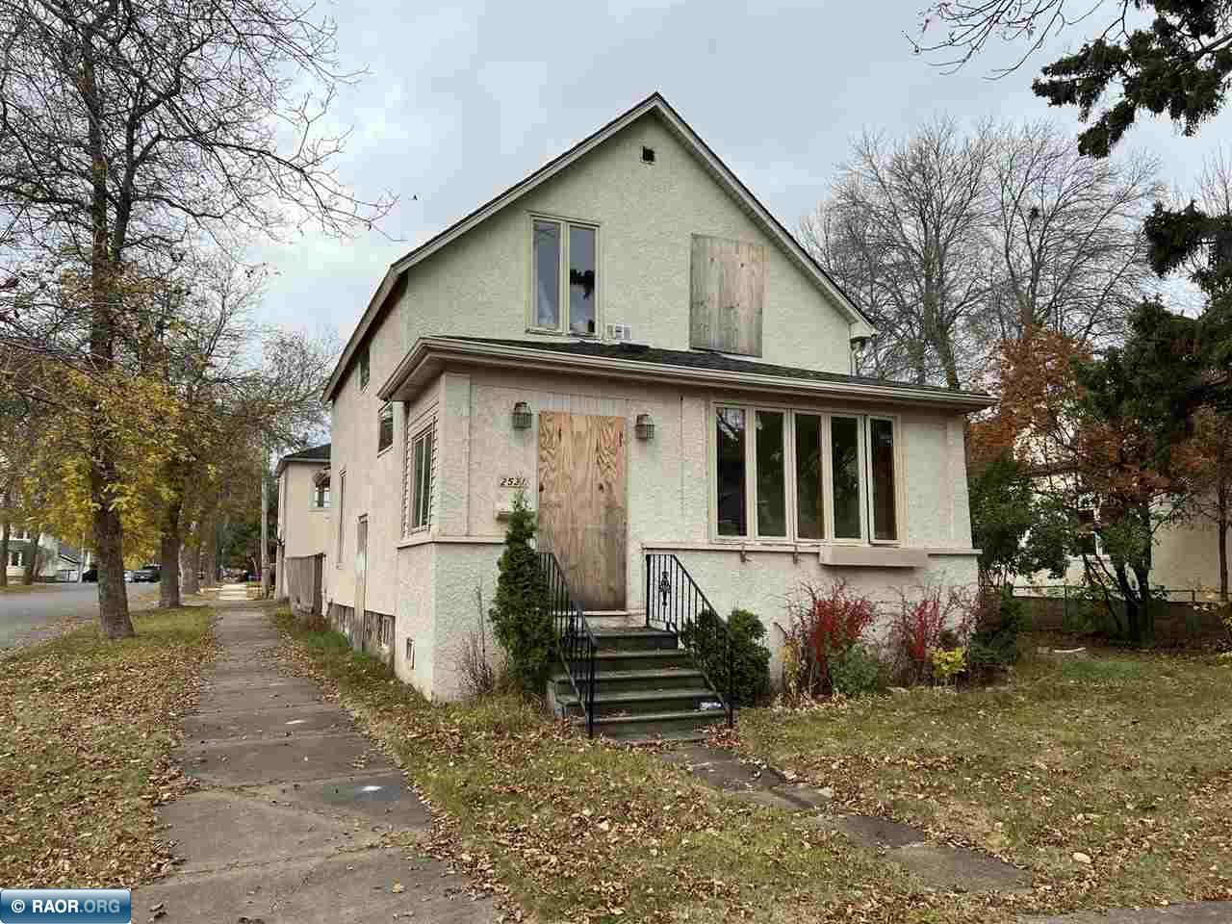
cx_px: 616
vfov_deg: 53.1
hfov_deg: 67.3
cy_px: 462
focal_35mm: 26
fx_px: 925
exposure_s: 1/1377
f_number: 1.5
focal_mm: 5.7
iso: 50
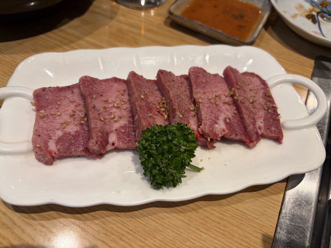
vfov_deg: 53.1
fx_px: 249
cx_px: 166
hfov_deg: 67.3
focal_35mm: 26
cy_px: 124
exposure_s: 1/50
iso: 64
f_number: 1.6
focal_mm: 5.96
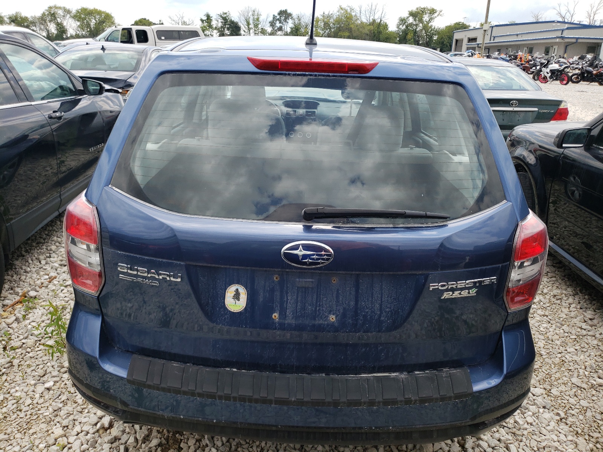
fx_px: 453
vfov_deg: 53.1
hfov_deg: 67.3
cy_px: 226
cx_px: 302
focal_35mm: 26
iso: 50
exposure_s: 1/1667
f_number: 1.5
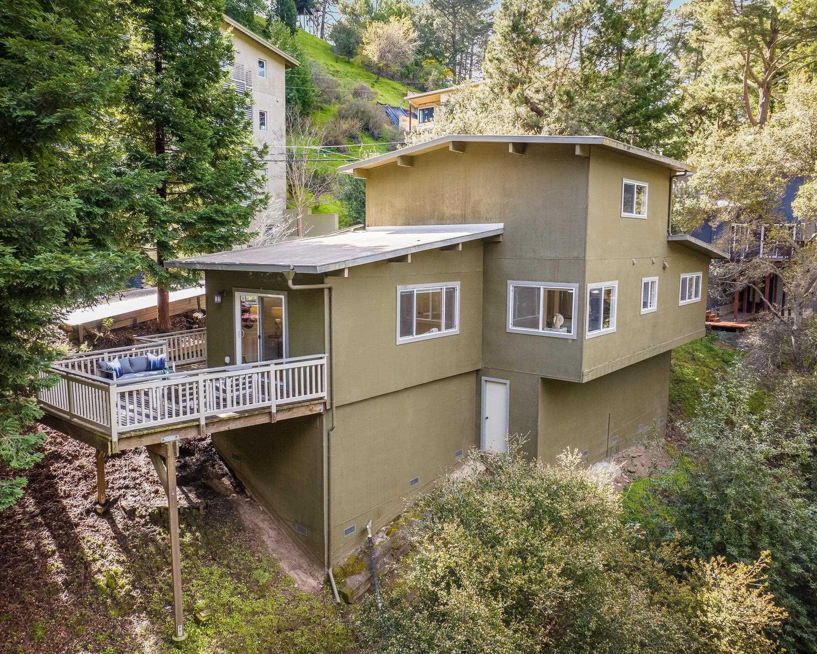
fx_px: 629
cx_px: 382
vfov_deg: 54.9
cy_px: 325
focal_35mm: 26
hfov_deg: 66.0
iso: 100
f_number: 2.8
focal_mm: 12.29
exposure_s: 1/15
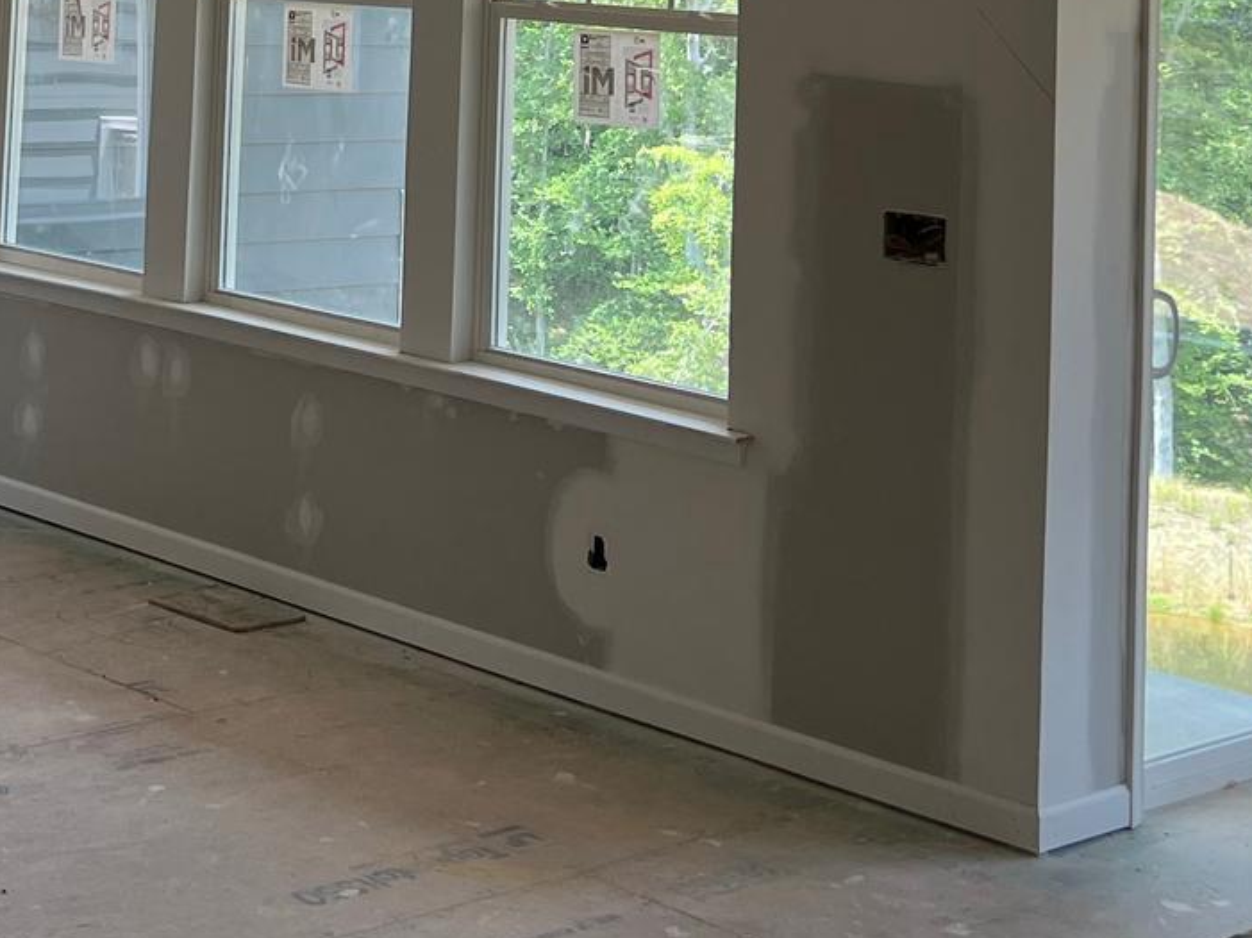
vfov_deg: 18.3
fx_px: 2747
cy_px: -225
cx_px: 191
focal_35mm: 76
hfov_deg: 25.1
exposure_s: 1/217
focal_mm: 5.7
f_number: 1.5
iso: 40
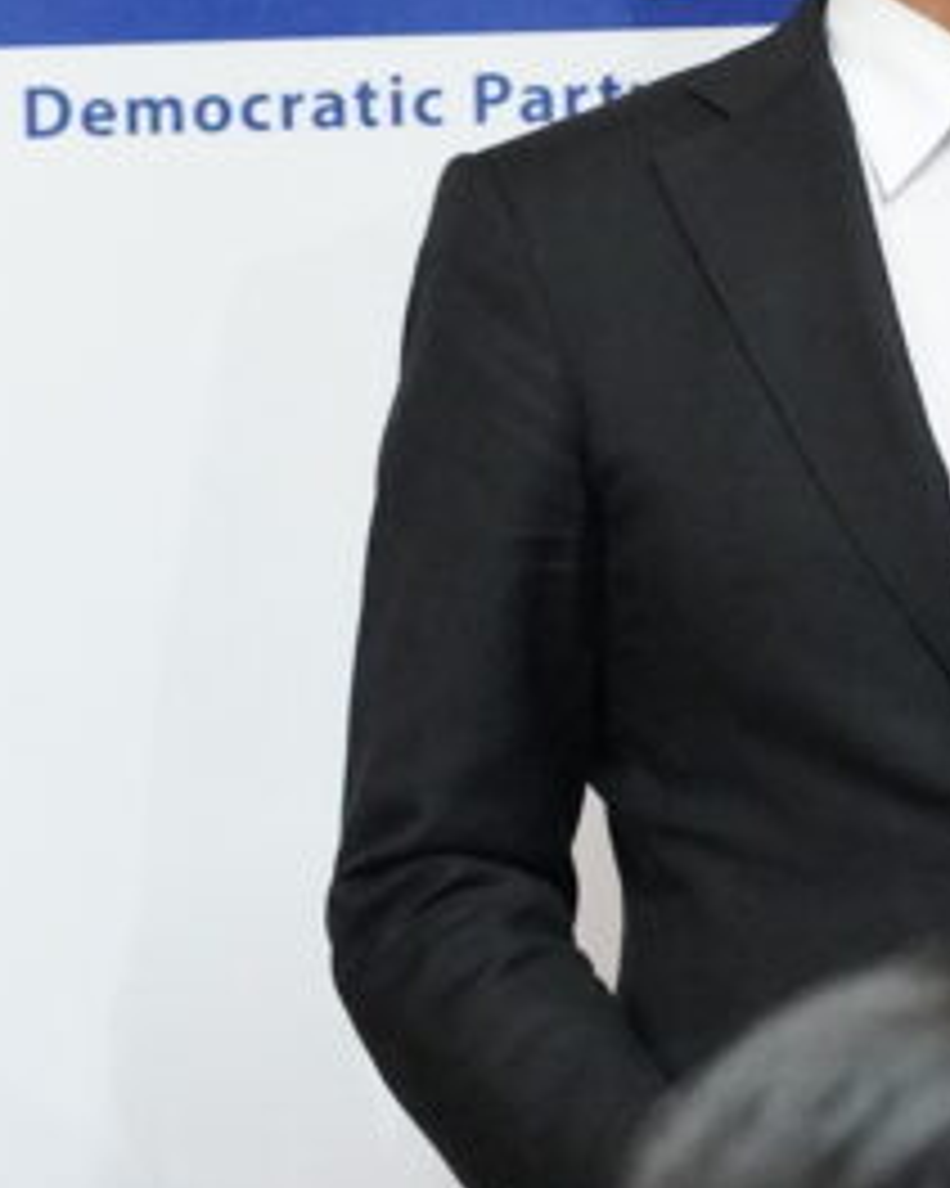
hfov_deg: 3.8
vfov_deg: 4.7
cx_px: 1126
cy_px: 58
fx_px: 14418
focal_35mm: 410
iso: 16000
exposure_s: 1/200
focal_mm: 100
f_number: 6.3
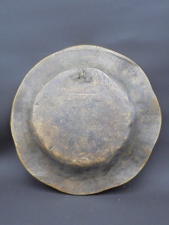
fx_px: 254
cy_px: 114
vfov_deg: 47.9
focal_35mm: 39
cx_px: 84
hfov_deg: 36.8
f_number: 4.2
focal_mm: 6.9
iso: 400
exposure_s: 1/30
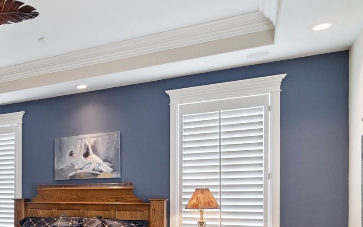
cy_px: 206
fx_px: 376
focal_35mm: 38
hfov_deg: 42.0
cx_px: -26
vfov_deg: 31.9
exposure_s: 1/40
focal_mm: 10
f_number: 6.3
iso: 200
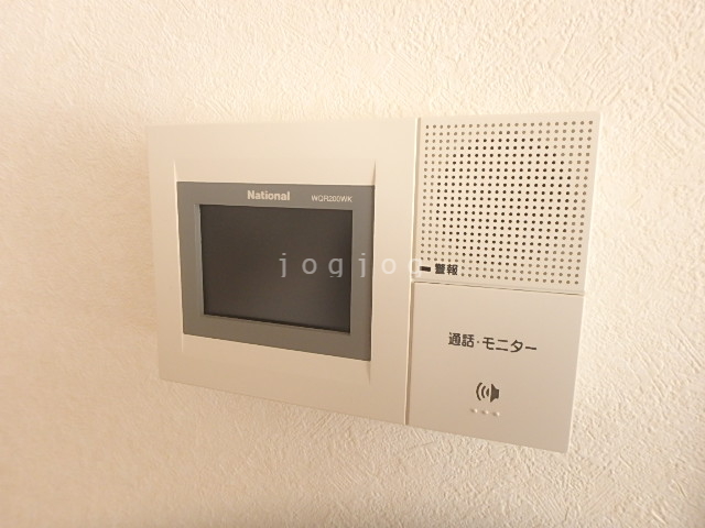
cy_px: 264
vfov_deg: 63.4
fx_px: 428
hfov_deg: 79.0
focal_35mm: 21
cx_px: 352
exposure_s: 1/30
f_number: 3.5
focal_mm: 3.7
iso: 400
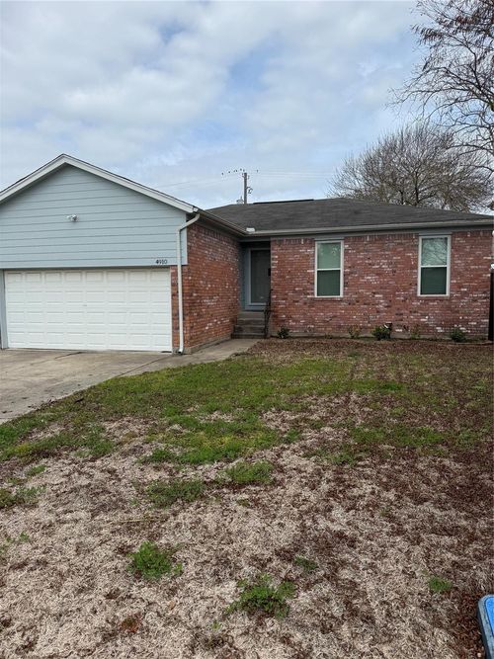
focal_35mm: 24
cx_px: 247
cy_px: 330
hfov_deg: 56.8
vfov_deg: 71.6
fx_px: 457
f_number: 1.78
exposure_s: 1/4975
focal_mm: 6.76
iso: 80
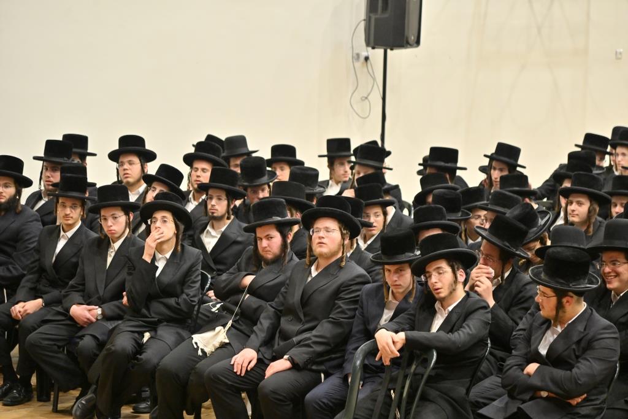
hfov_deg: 17.1
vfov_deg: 11.4
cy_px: 210
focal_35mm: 120
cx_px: 314
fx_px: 2093
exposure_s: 1/200
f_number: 4
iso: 1600
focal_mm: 120
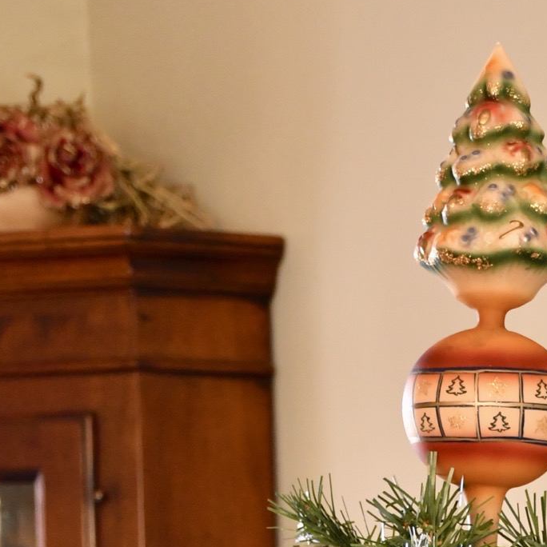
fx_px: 2610
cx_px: 569
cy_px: 820
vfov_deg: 11.5
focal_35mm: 146
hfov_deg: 11.8
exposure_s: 1/40
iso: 1000
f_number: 4.2
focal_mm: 34
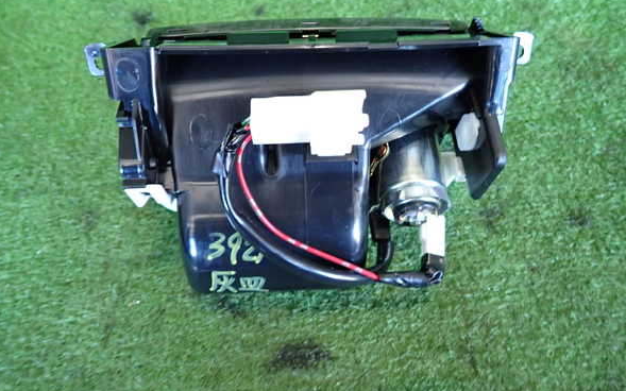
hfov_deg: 68.4
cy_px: 191
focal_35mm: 27
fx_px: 461
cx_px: 316
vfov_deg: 46.0
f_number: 2
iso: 400
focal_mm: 4.5
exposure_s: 1/30
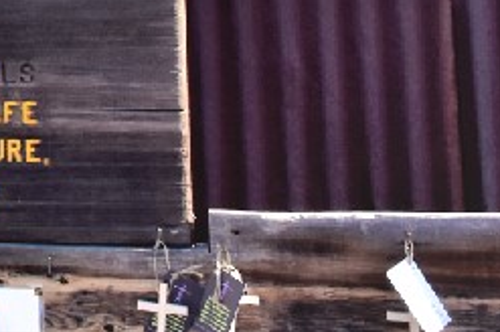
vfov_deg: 8.0
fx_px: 2247
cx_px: -379
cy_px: -354
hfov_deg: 11.8
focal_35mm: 162
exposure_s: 1/800
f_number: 6.3
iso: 400
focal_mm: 26
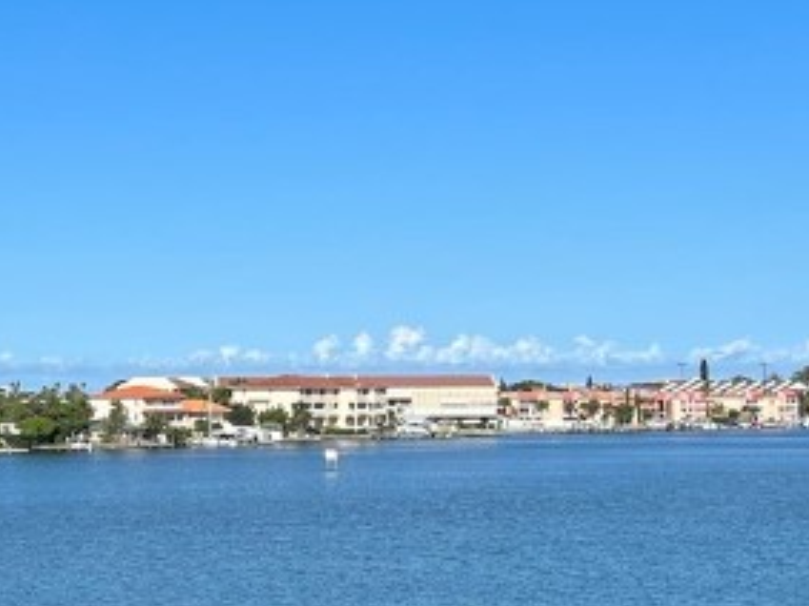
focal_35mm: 94
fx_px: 2196
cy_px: 243
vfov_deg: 15.7
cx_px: 220
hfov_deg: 20.7
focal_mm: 5.1
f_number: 1.6
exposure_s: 1/5076
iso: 50
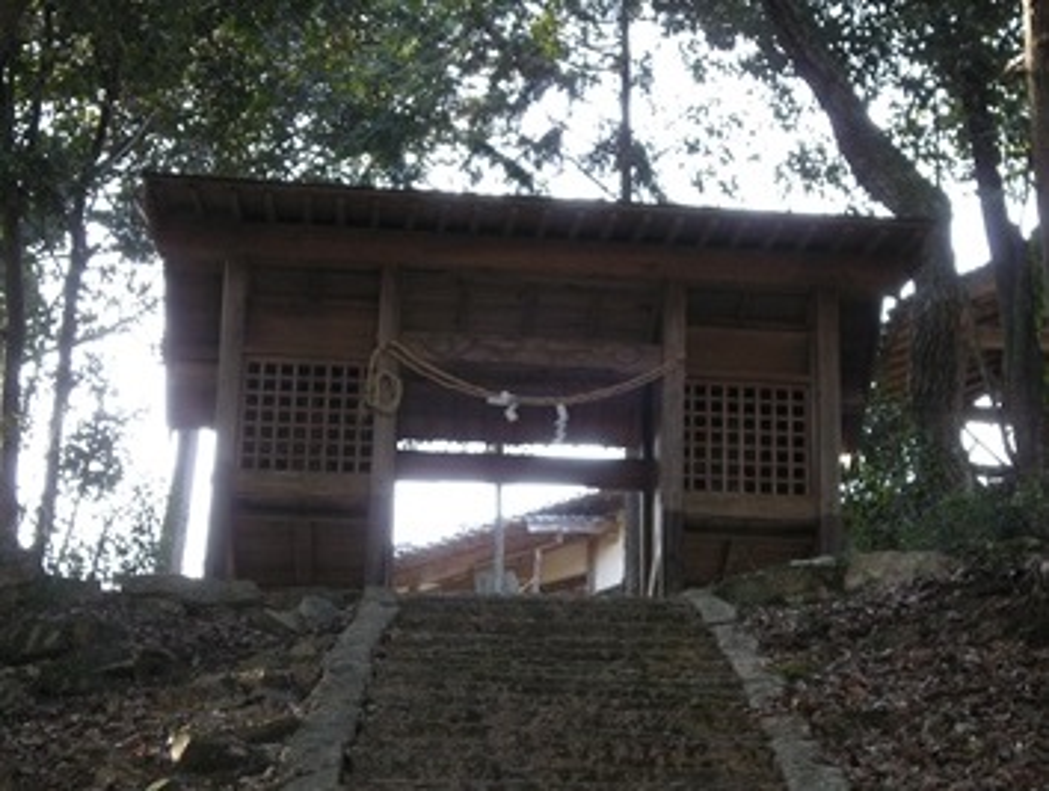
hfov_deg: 25.6
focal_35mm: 76
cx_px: 524
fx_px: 2308
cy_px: 396
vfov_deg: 19.5
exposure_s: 1/51.1
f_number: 4.3
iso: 196
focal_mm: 16.3
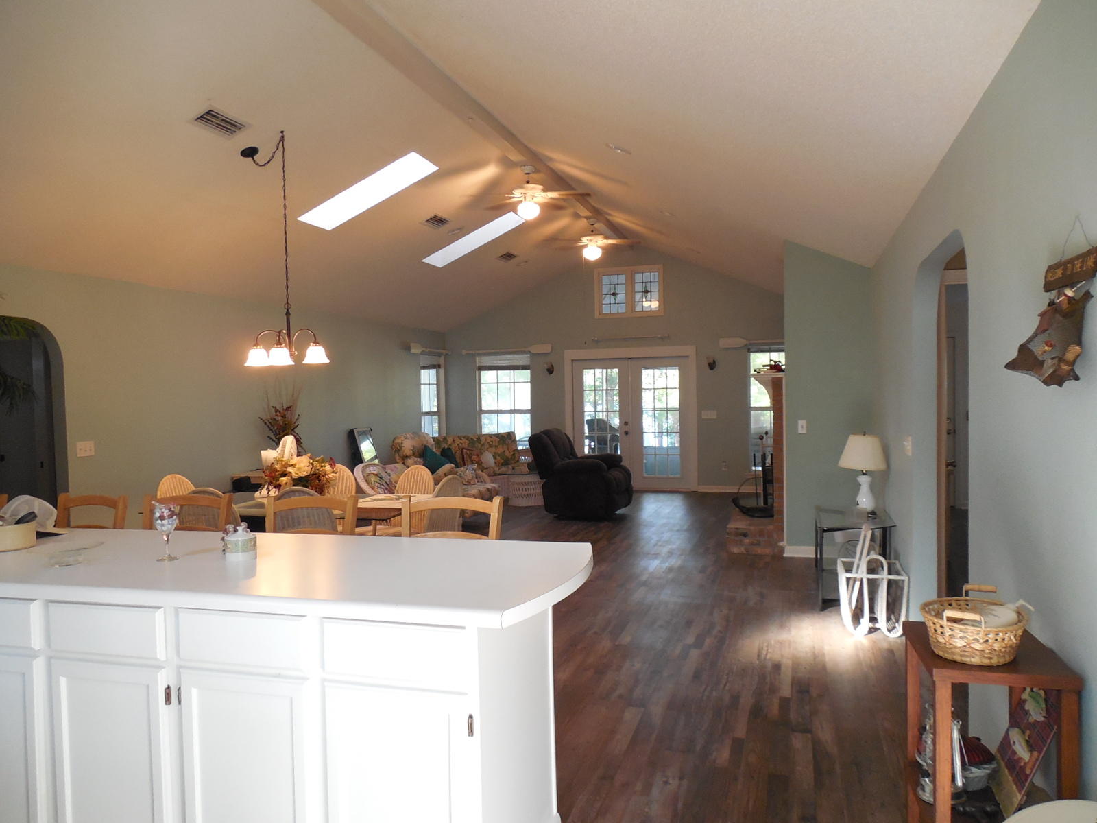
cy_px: 412
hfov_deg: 69.4
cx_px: 548
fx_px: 792
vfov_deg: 54.9
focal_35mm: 25
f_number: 3.3
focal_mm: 4.5
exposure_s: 1/30
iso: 360
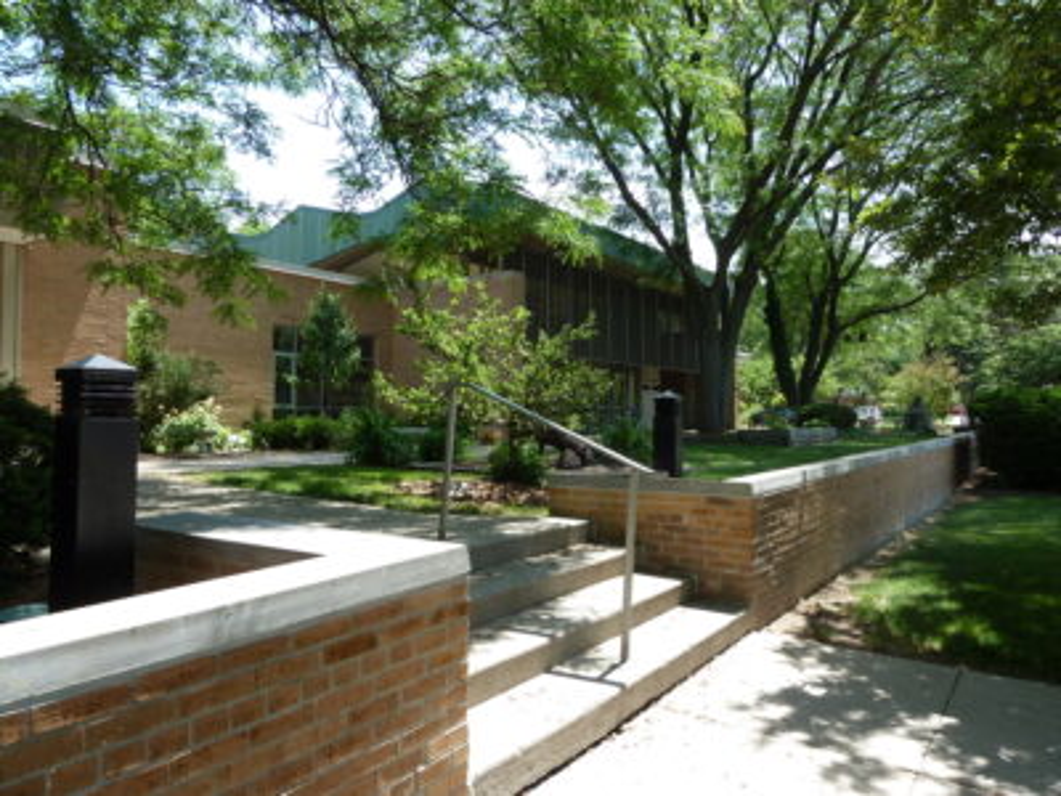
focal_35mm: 25
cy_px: 398
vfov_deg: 54.9
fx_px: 766
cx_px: 530
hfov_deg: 69.4
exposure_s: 1/160
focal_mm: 4.1
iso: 80
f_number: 4
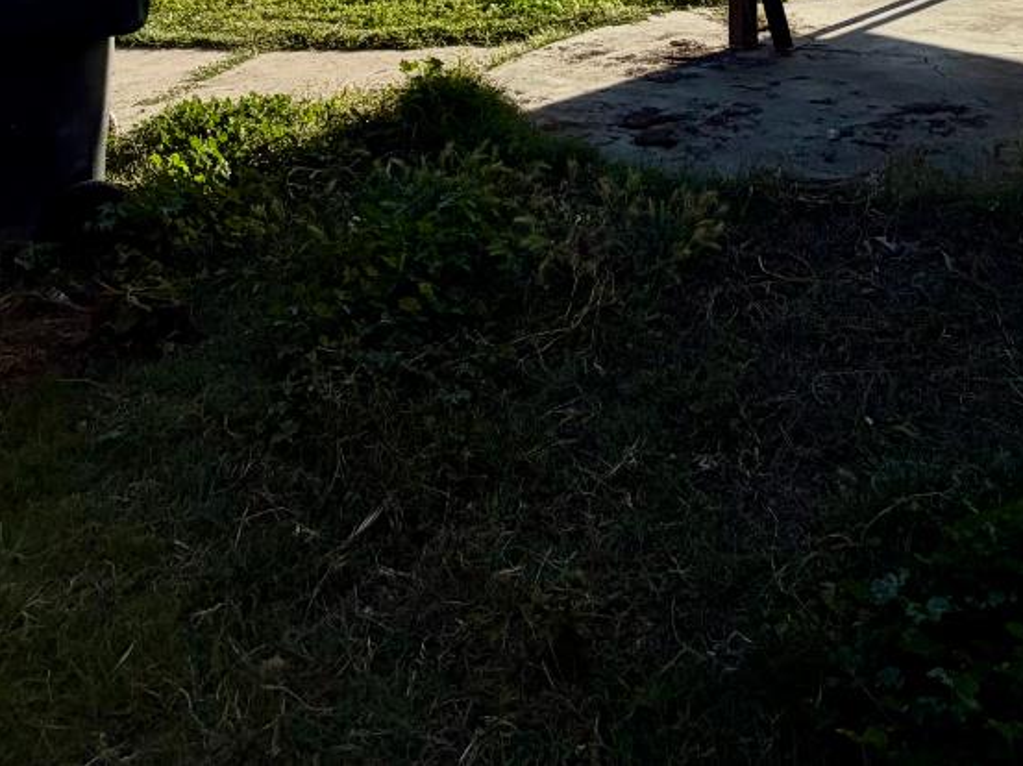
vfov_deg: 29.1
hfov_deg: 48.5
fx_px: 1122
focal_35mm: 38
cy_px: -273
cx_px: 644
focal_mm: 2.22
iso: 25
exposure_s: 1/1235
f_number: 2.2
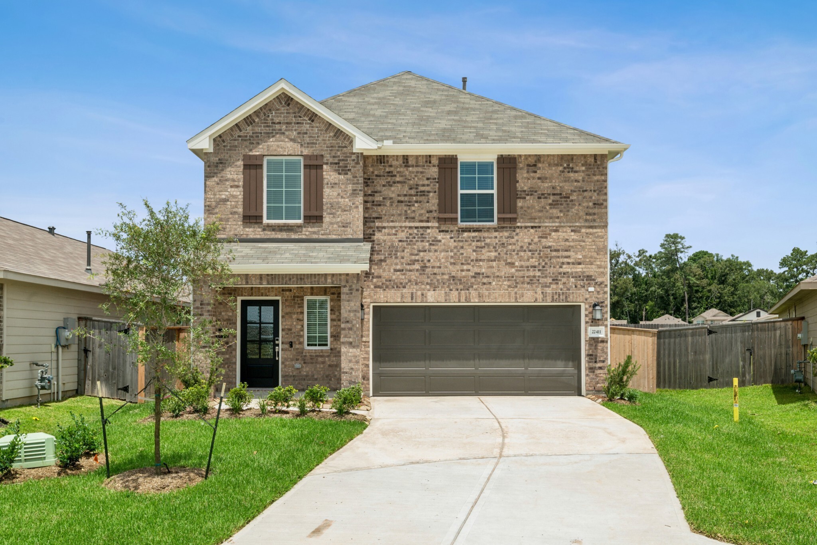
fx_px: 794
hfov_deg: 54.4
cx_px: 408
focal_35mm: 35
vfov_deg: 37.8
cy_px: 272
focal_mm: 35
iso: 160
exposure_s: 1/320
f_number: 9
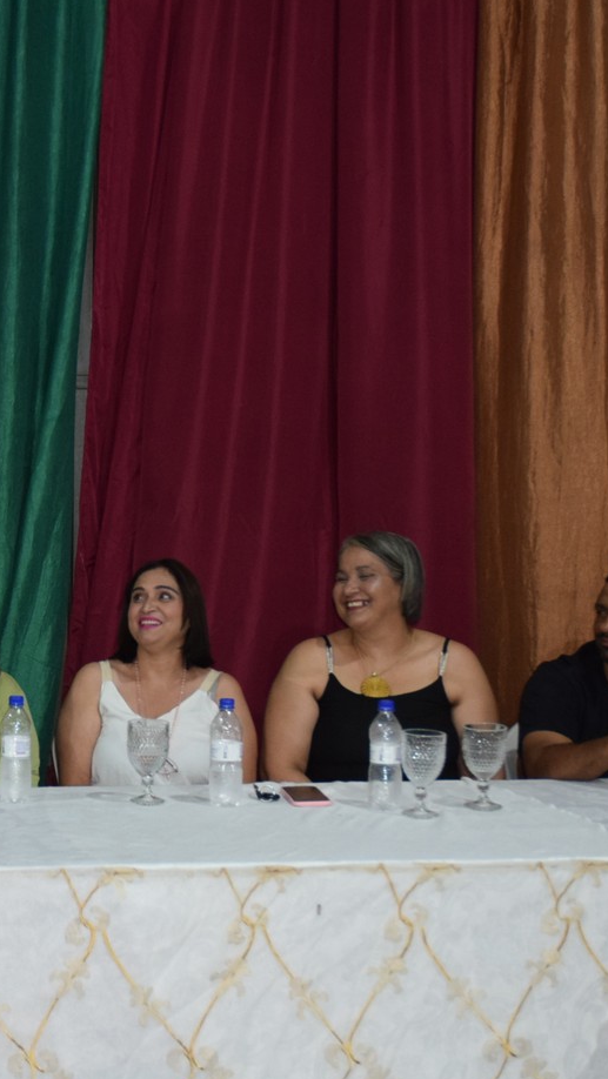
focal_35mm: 62
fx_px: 1775
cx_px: -83
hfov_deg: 18.6
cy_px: 576
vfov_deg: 33.8
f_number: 3.5
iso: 1100
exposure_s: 1/60
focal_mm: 22
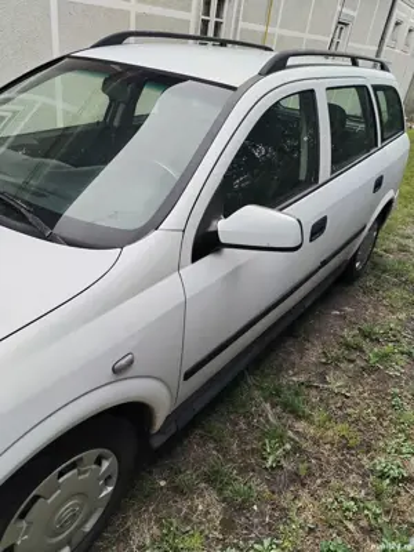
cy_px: 276
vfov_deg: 67.3
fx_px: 415
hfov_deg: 53.1
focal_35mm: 26
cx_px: 207
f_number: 1.8
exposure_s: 1/211
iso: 100
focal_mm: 4.75
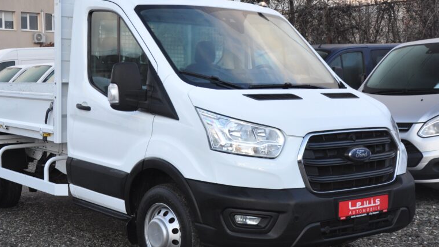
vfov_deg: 20.4
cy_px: 113
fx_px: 687
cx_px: 186
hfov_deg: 35.4
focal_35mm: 59
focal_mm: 28
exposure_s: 1/125
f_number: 5.6
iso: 500
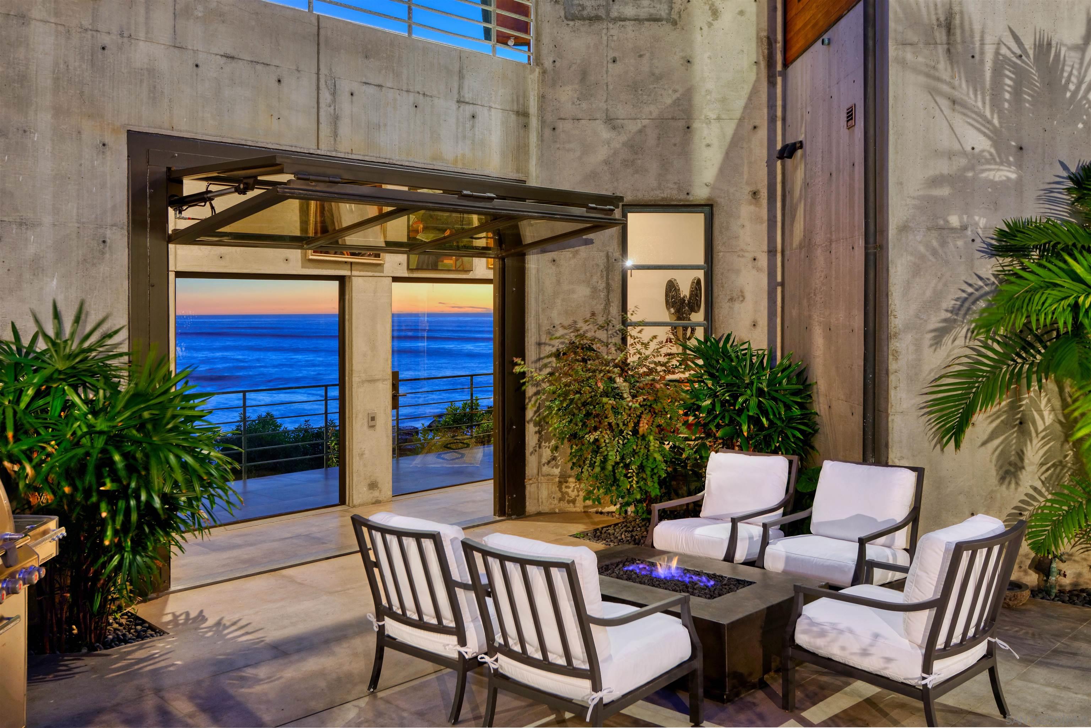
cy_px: 364
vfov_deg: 42.4
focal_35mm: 31
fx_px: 940
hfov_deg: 60.3
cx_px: 546
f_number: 6.3
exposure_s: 4
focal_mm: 31
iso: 100
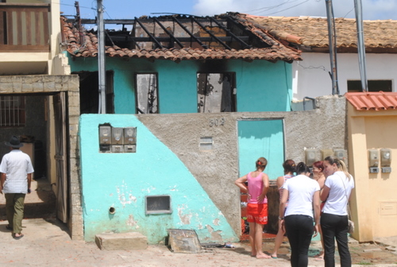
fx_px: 730
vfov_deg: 20.7
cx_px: 198
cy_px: 134
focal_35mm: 66
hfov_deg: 30.4
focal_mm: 44
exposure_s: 1/500
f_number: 11
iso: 400
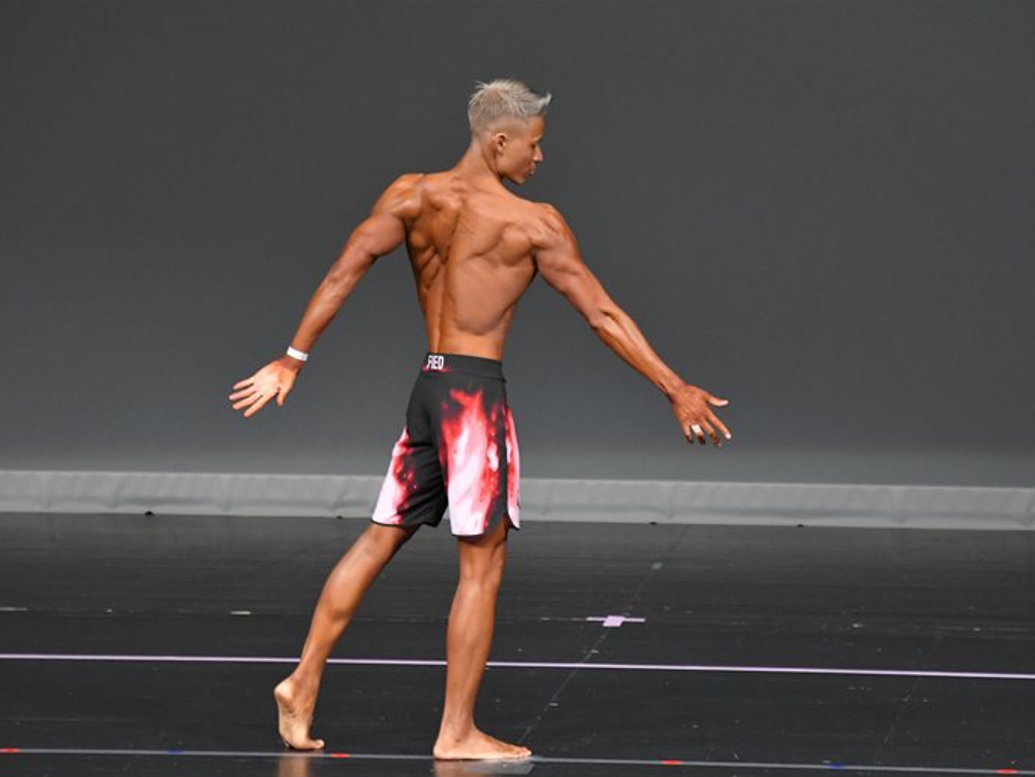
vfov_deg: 4.3
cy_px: 388
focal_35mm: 343
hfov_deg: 5.8
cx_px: 555
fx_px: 10256
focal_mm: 210
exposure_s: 1/400
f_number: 5.6
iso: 4000
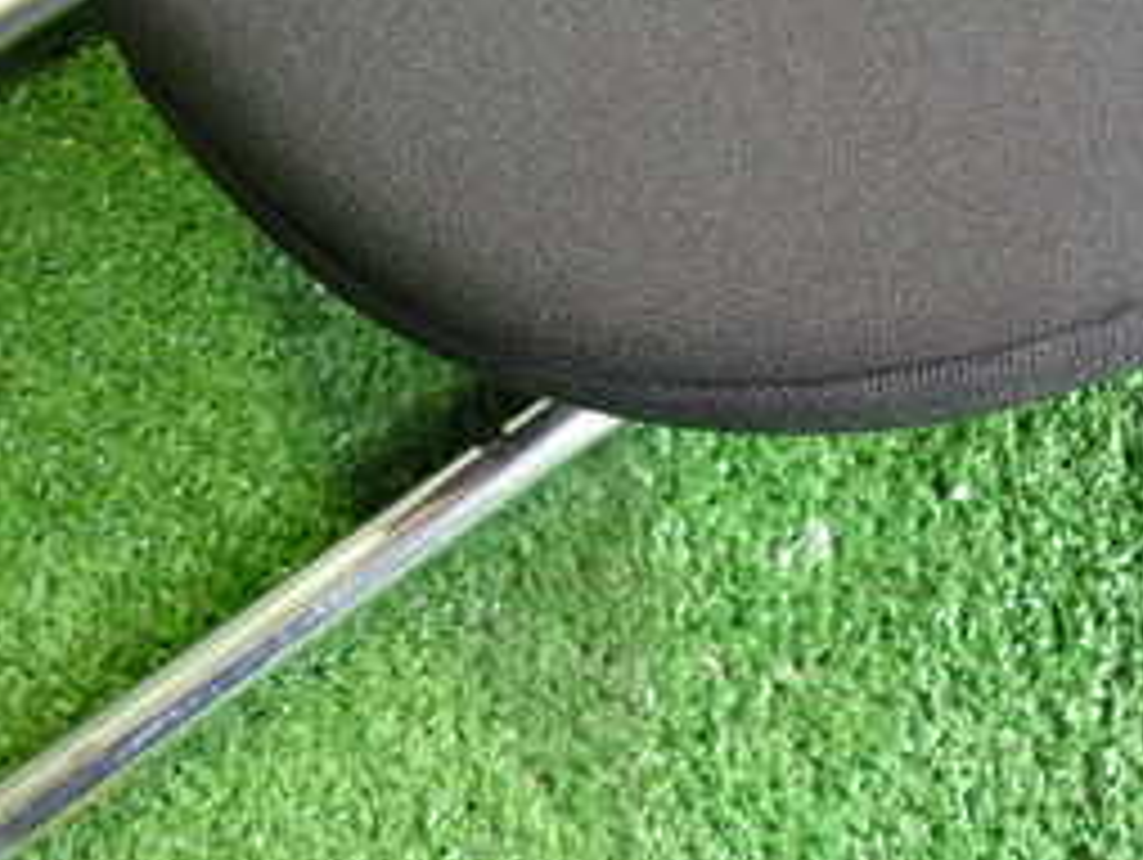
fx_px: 1950
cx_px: 698
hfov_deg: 32.6
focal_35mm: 59
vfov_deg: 23.6
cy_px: -36
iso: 320
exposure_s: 1/30
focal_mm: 4.5
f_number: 2
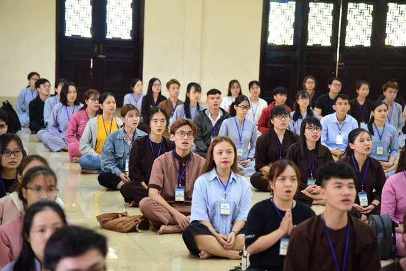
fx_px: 1354
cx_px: 203
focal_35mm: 120
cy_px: 136
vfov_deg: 11.4
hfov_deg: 17.1
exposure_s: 1/40
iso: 1600
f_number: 4
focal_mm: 120
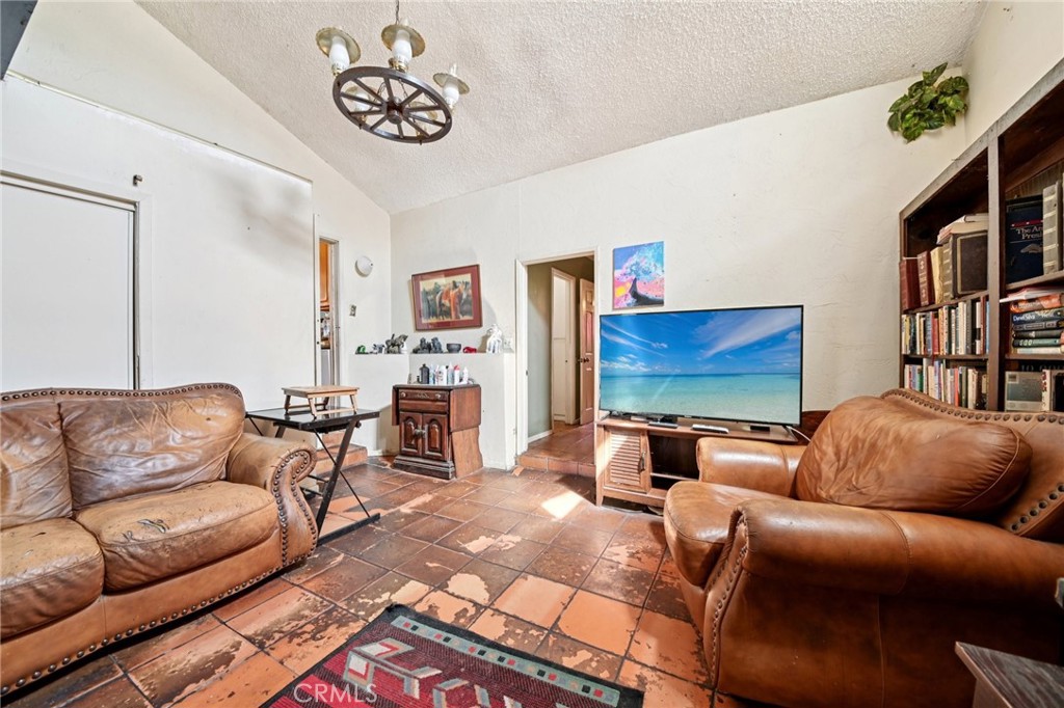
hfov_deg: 112.6
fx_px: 355
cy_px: 354
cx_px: 532
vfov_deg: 90.0
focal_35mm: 12
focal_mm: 12
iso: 400
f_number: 8
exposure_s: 1/3.33
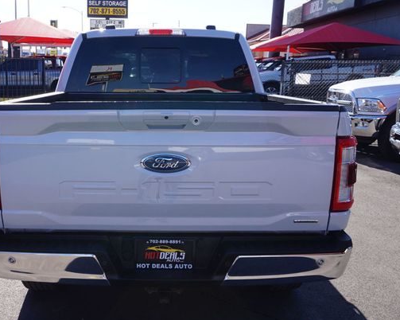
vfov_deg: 39.5
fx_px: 445
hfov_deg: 47.9
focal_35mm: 38
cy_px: 169
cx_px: 148
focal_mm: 21
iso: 100
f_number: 10
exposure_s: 1/80
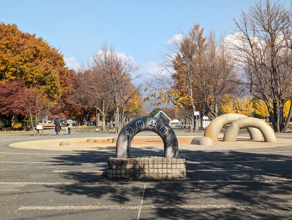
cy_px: 110
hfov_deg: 38.9
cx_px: 146
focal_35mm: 49
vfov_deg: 29.7
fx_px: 414
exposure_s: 1/834
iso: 22
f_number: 1.68
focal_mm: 6.9
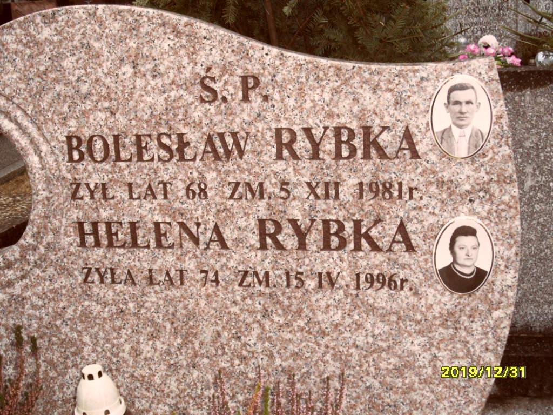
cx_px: 276
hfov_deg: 38.2
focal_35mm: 50
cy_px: 208
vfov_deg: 29.1
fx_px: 799
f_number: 3.8
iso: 200
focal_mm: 8.2
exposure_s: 1/45
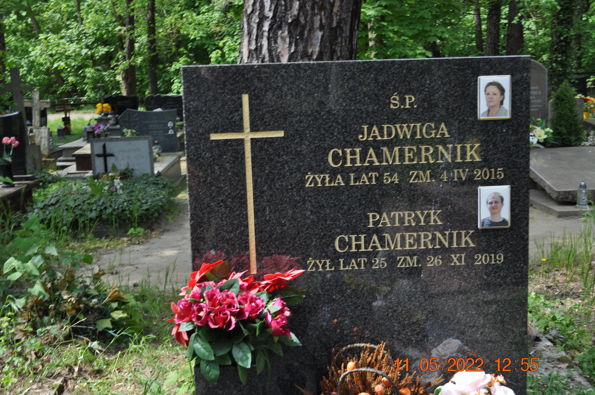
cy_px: 198
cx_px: 298
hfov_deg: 41.2
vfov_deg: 28.0
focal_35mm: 48
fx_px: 792
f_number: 7.1
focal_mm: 32
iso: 200
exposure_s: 1/200
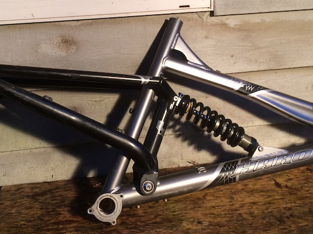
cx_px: 140
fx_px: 407
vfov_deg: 32.0
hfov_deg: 42.0
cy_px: 89
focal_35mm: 45
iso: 80
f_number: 2.2
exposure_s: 1/30
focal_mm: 4.15
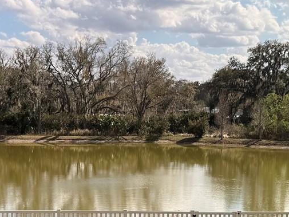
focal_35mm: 76
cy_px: 190
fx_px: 635
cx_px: 109
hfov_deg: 25.6
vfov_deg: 19.1
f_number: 1.78
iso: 80
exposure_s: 1/3021
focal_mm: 6.76
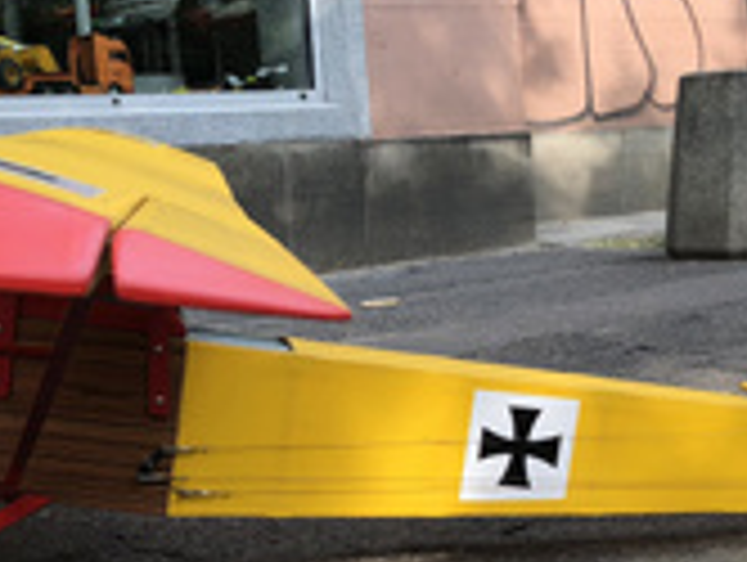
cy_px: 513
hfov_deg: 25.6
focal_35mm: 76
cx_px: 320
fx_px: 1642
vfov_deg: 19.1
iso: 20
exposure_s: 1/353
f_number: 1.8
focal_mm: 3.99
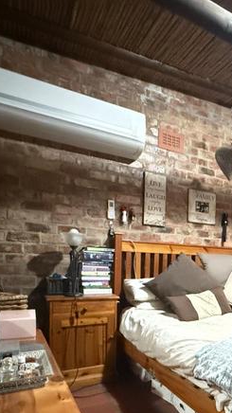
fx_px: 306
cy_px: 283
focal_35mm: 28
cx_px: 231
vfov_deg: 65.7
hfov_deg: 37.2
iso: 2500
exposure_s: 1/20
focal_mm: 2.22
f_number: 2.2
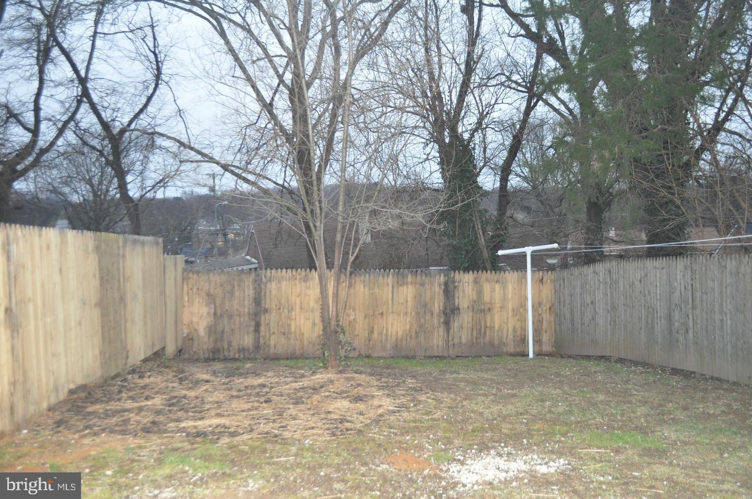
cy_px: 250
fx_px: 688
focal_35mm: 33
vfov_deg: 39.9
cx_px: 376
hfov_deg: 57.3
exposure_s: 1/60
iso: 800
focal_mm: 22
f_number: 4
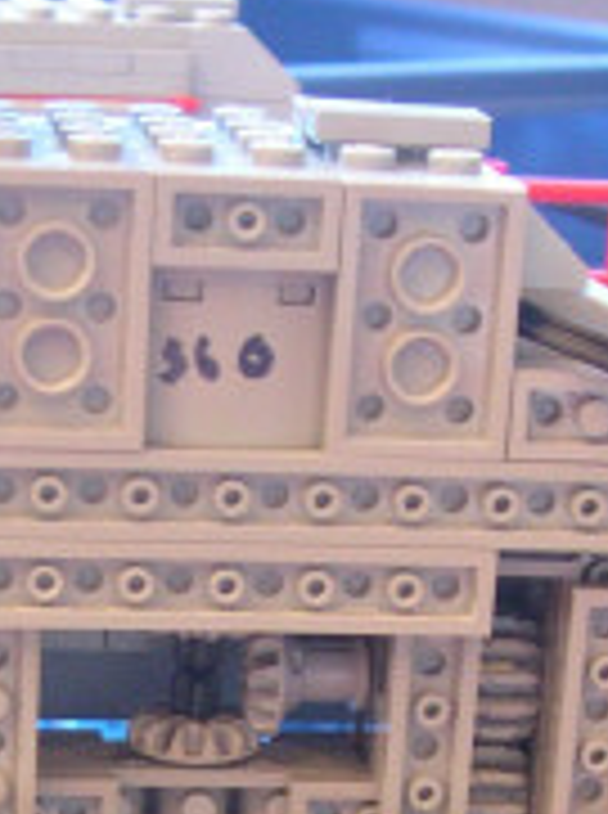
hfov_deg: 11.7
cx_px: 142
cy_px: 1025
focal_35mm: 126
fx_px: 2961
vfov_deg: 15.0
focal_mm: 8
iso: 400
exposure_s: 1/7.6
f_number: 2.8
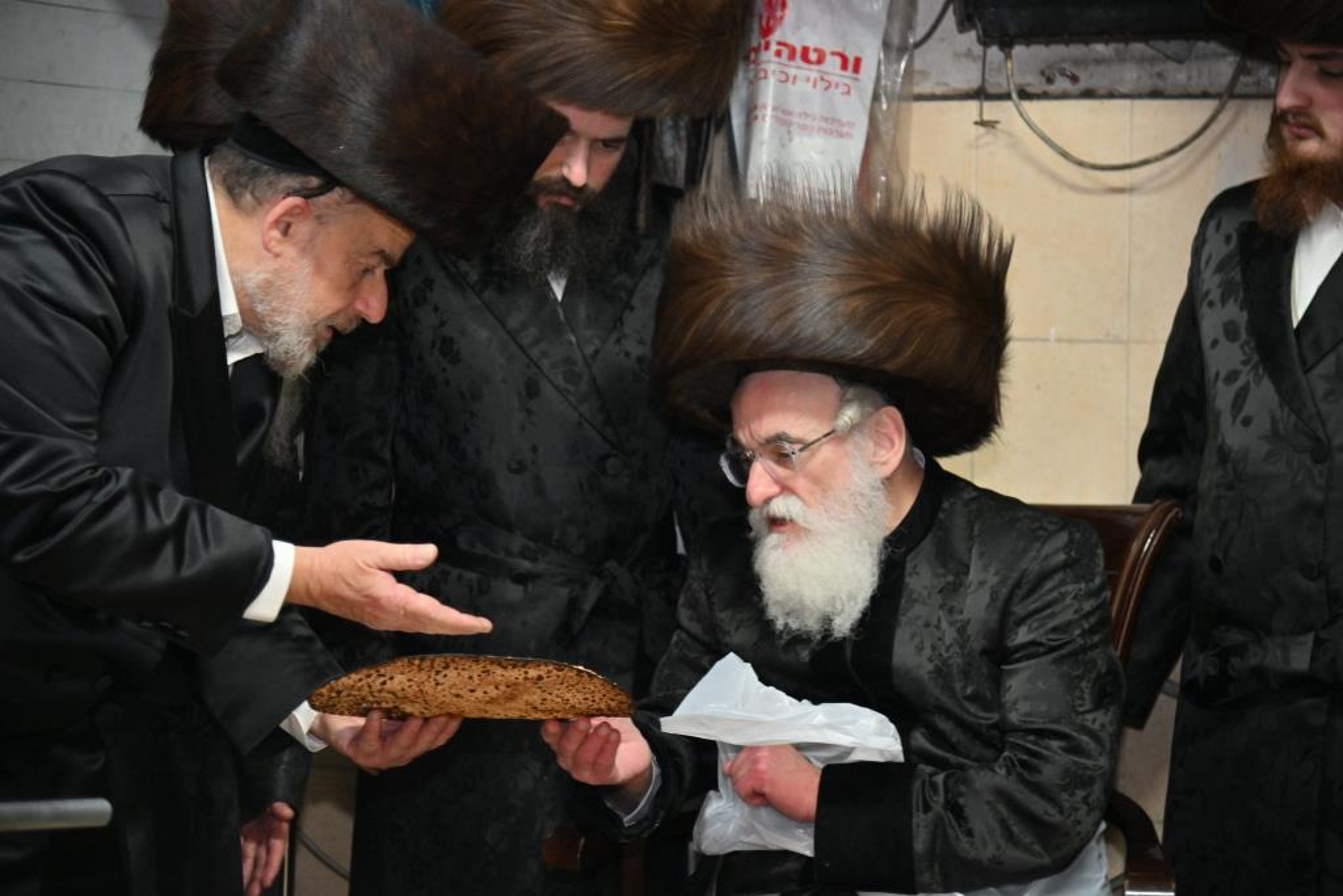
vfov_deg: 14.0
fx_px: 3656
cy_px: 448
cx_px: 672
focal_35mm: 98
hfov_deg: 20.8
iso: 1000
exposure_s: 1/160
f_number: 4
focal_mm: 98
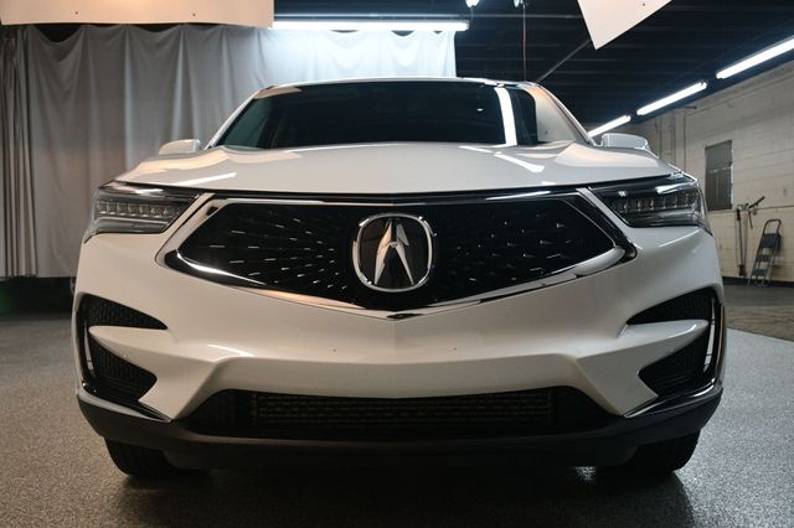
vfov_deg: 36.8
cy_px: 264
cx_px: 397
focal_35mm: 36
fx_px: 794
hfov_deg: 53.2
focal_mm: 24
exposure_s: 1/125
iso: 1000
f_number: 3.8
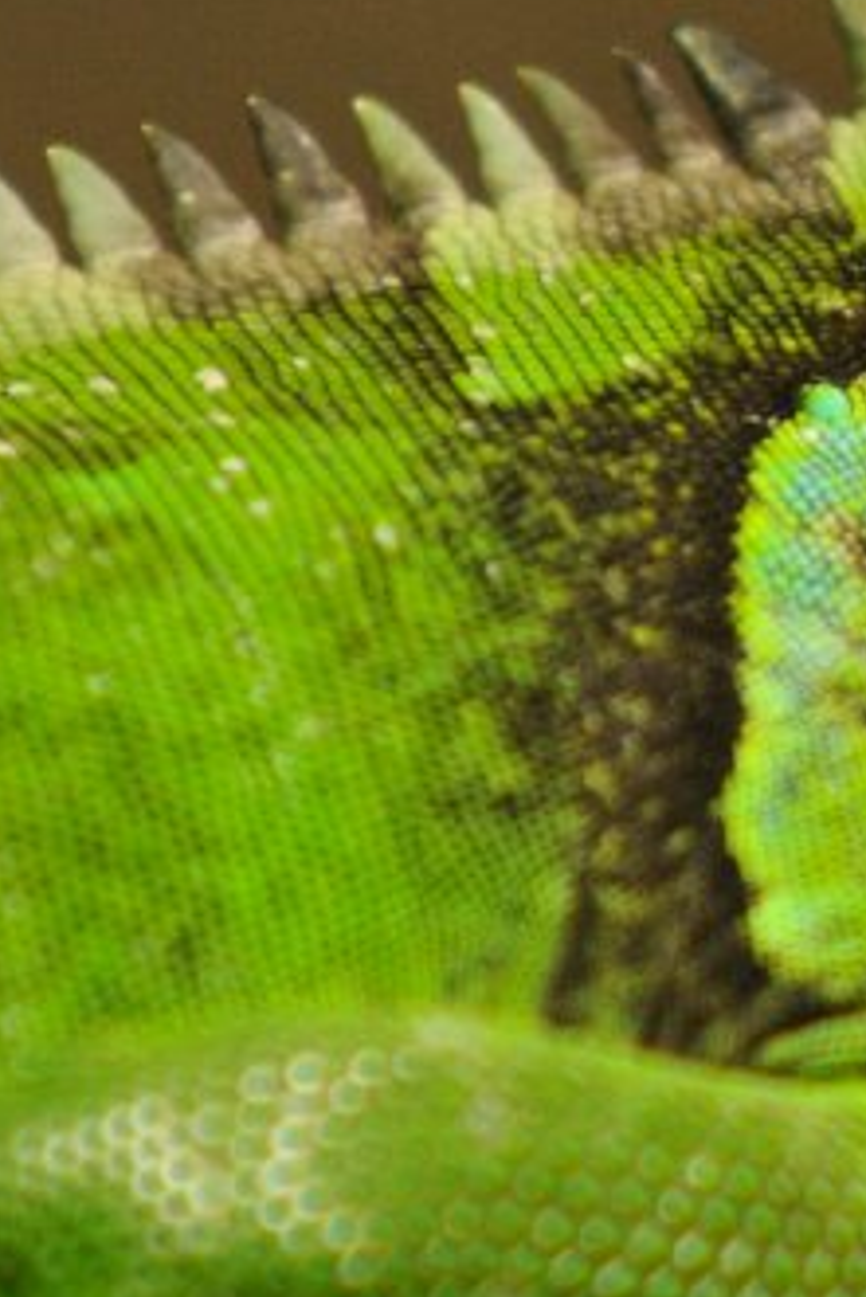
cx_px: 1928
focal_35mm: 1085
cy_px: 619
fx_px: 39106
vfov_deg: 1.9
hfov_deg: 1.3
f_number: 4
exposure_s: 1/800
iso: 500
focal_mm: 200
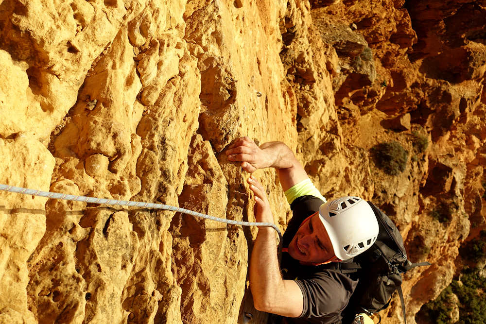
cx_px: 243
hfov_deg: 45.4
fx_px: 581
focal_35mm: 43
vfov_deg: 31.2
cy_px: 162
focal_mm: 15.94
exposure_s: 1/1250
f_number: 3.5
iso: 200
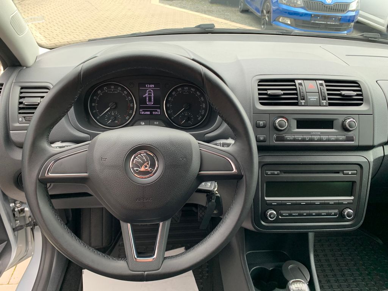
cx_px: 194
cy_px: 146
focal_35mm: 26
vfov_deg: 53.1
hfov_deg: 67.3
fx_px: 291
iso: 50
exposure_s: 1/121
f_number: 1.8
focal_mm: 4.25
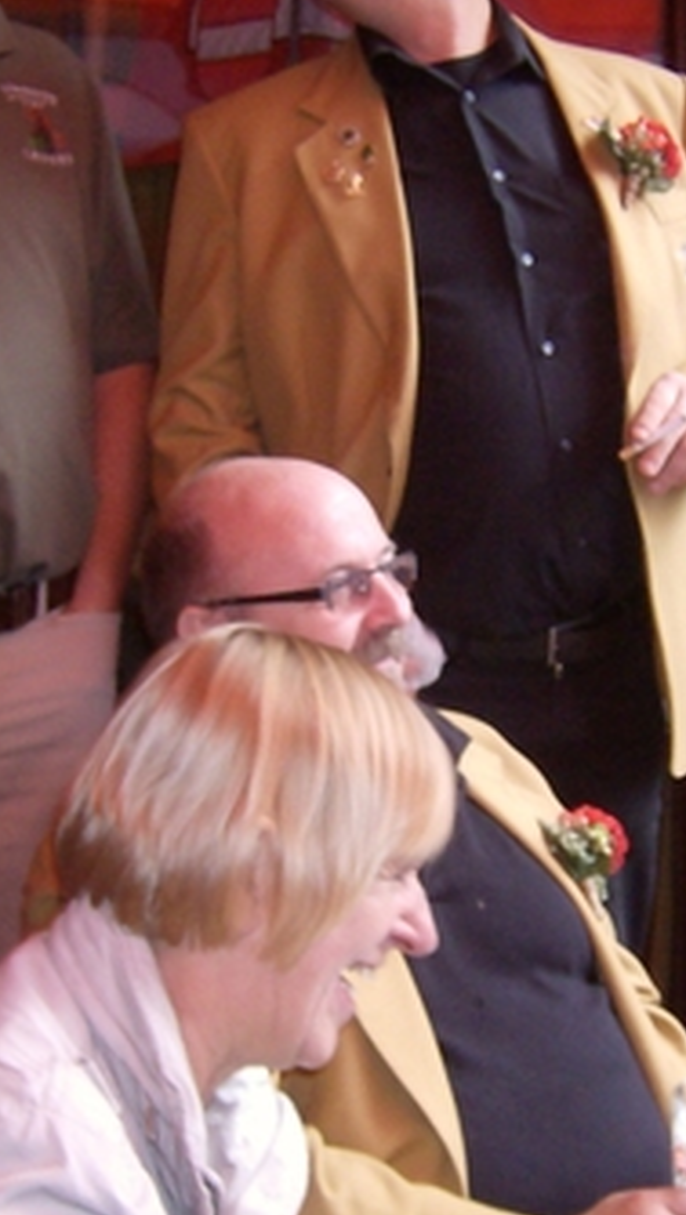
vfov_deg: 30.1
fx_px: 2259
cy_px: 640
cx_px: 479
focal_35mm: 70
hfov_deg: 17.2
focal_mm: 6
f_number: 2.8
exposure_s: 1/60
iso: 200
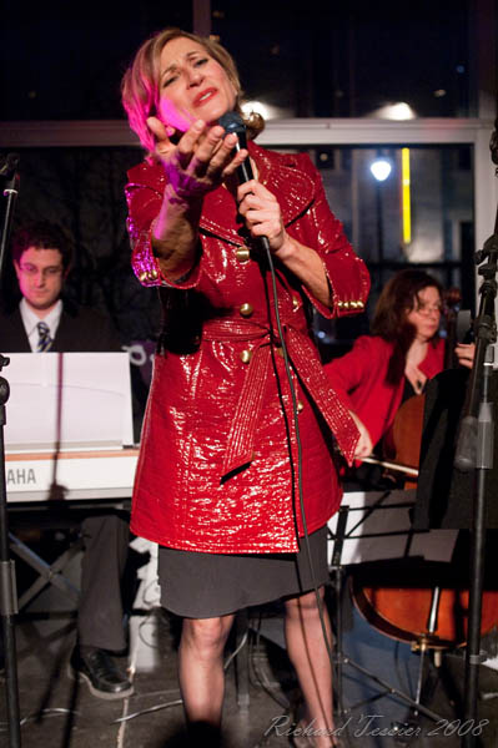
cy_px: 374
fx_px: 873
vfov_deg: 46.4
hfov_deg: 31.8
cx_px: 249
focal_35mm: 42
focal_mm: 28
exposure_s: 1/60
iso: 800
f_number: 2.8
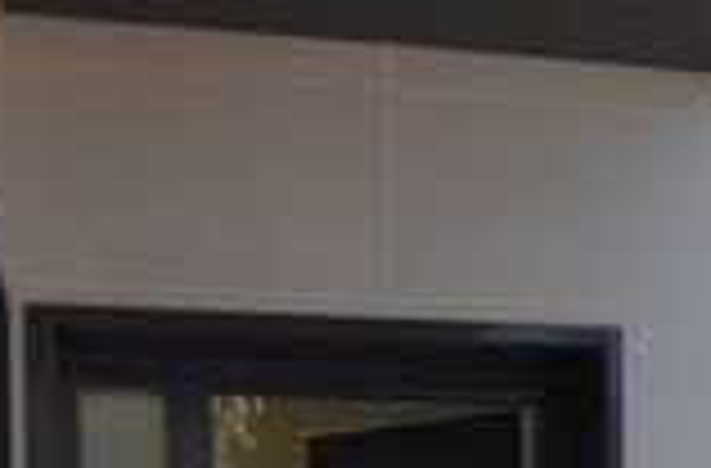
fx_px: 1770
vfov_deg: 13.9
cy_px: 758
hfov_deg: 22.2
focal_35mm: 90
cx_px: 619
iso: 200
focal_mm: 10
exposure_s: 1/400
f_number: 8
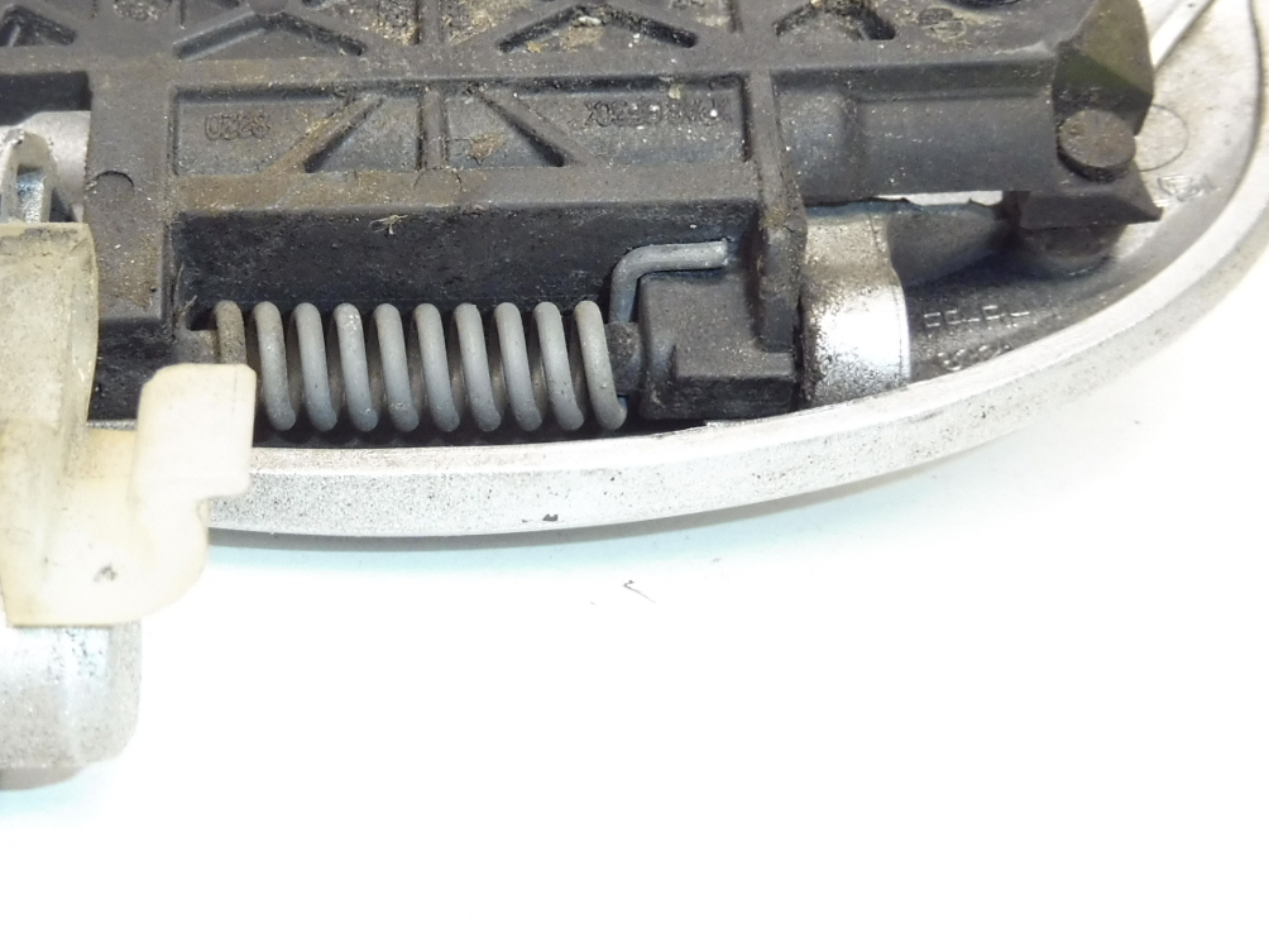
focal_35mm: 51
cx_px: 368
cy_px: 230
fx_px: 1870
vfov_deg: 28.1
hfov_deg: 36.9
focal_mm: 4.4
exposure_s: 1/60
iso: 200
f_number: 3.5
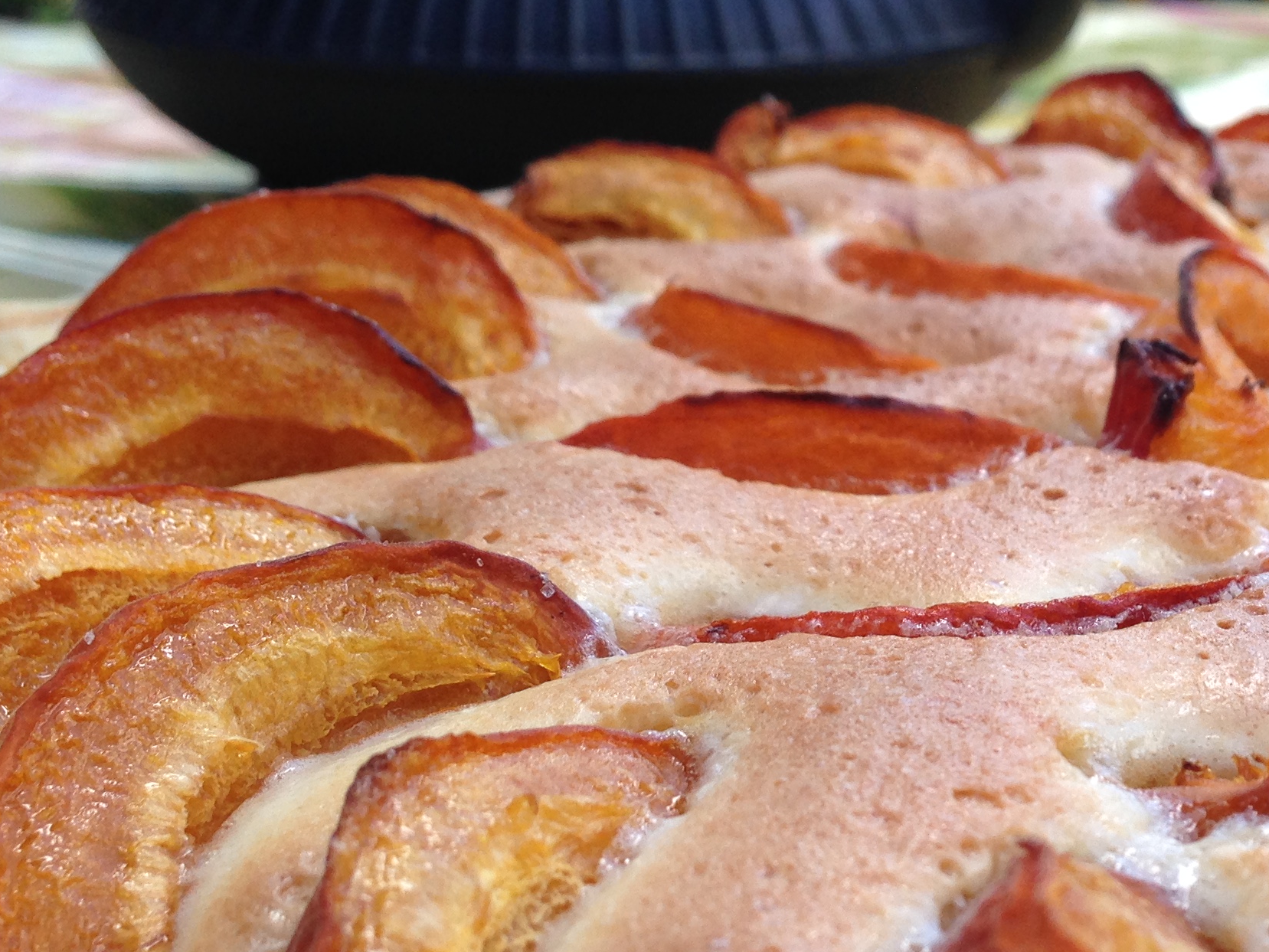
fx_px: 2383
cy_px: 579
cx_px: 933
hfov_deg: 29.4
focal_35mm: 65
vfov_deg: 22.6
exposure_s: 1/361
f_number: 2.4
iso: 50
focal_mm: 4.12
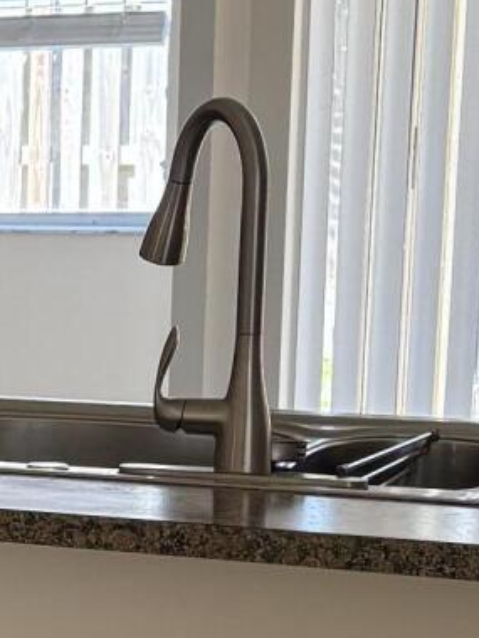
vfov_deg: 14.3
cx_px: -677
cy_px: 522
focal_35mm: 137
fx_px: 2528
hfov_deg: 9.6
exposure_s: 1/165
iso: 125
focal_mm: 5.96
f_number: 1.6
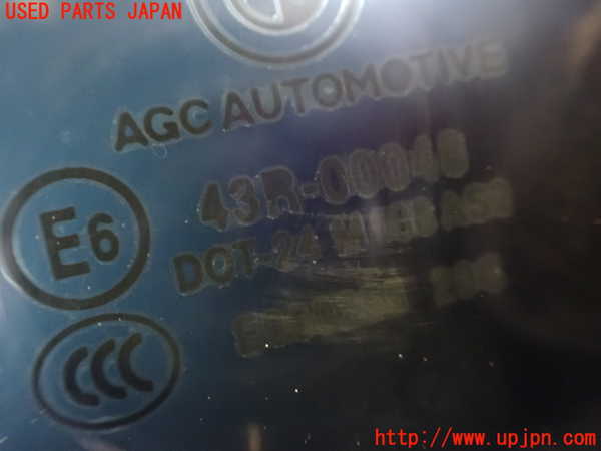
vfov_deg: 46.8
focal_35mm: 30
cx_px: 300
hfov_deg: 60.0
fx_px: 521
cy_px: 226
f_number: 2.3
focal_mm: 5.4
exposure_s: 1/10
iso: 1600
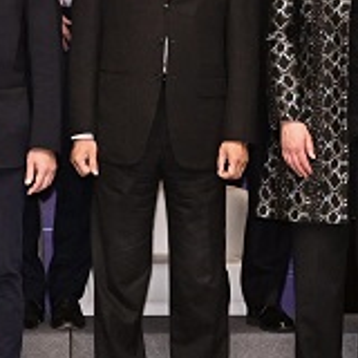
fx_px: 1685
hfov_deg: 12.1
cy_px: -32
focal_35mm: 144
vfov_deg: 11.9
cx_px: 107
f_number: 5.6
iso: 3200
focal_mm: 34
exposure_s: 1/160
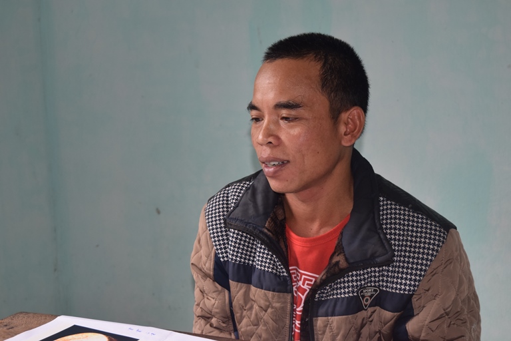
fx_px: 852
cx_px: 256
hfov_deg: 33.4
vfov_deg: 22.6
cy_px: 170
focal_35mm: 60
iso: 500
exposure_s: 1/60
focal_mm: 40
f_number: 5
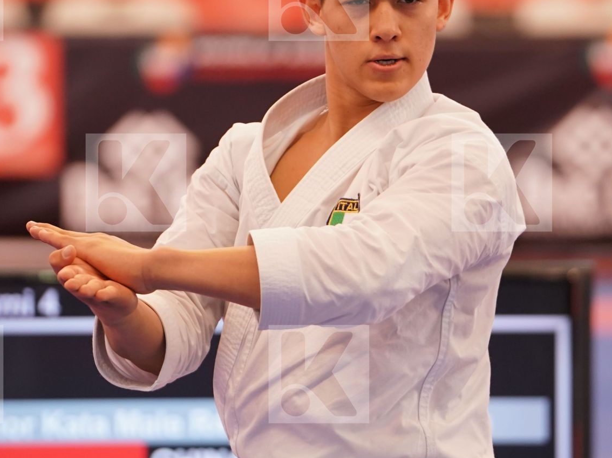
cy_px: 183
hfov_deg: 4.3
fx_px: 8096
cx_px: 319
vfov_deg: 3.2
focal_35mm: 458
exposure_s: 1/500
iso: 1250
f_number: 2.8
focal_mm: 200
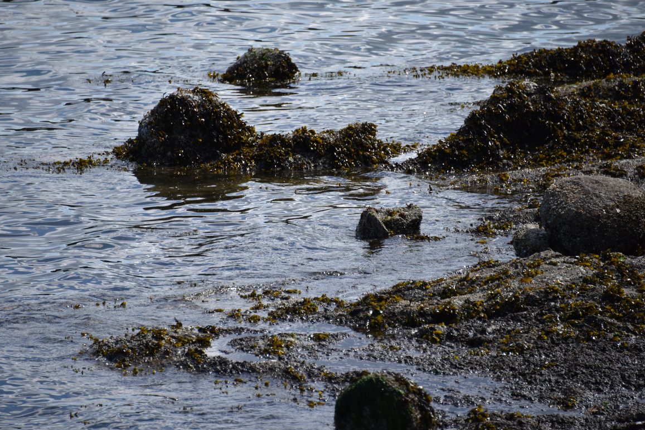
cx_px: 308
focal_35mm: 332
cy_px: 198
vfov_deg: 4.1
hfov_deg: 6.2
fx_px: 5949
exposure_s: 1/640
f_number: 5.6
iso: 180
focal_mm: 300
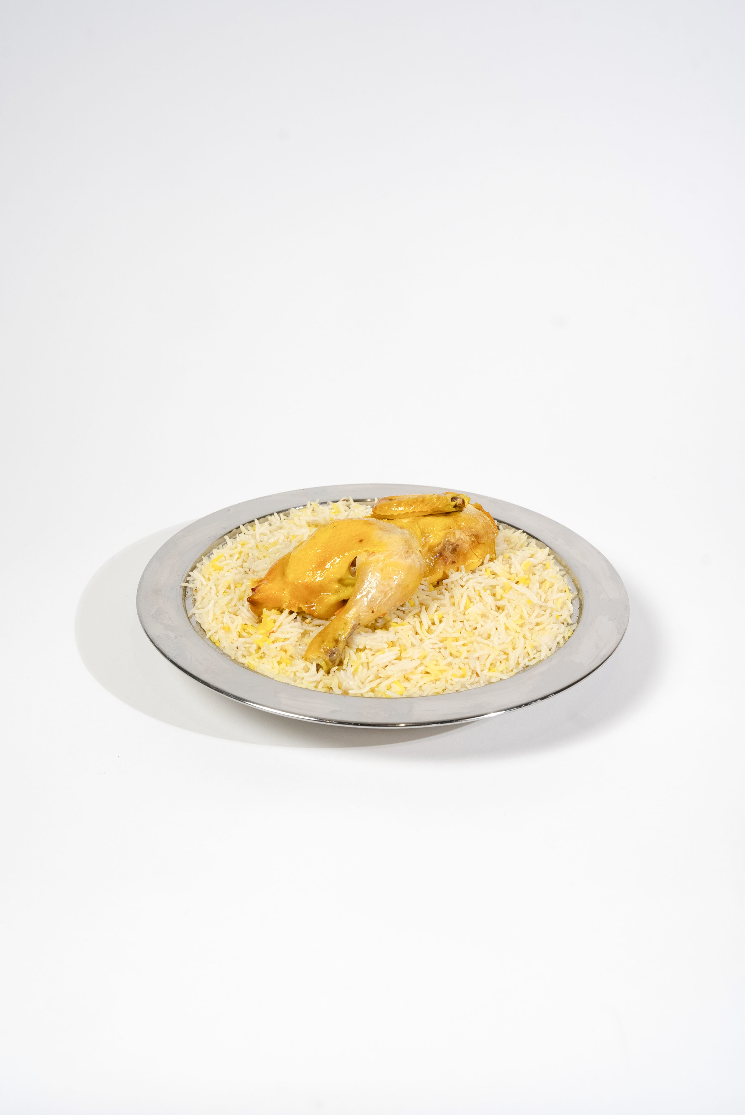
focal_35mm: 53
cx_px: 372
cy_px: 558
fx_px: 1643
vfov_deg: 37.5
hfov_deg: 25.5
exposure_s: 1/100
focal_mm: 53
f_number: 9
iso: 640
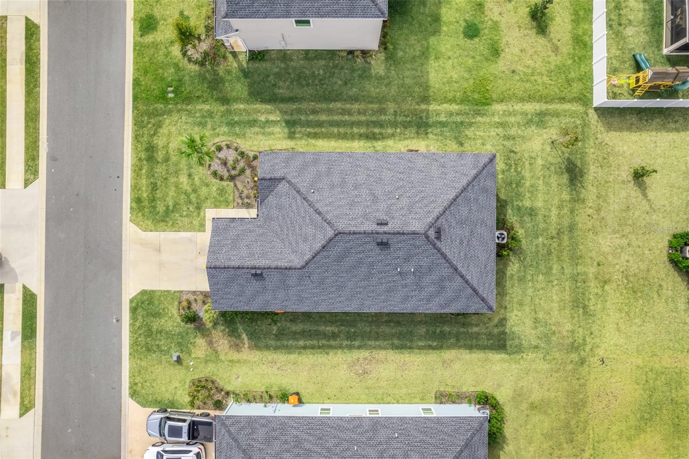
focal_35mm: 22
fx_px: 421
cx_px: 344
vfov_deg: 57.2
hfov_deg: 78.6
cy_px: 230
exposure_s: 1/60
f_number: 2.8
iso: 110
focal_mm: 8.38
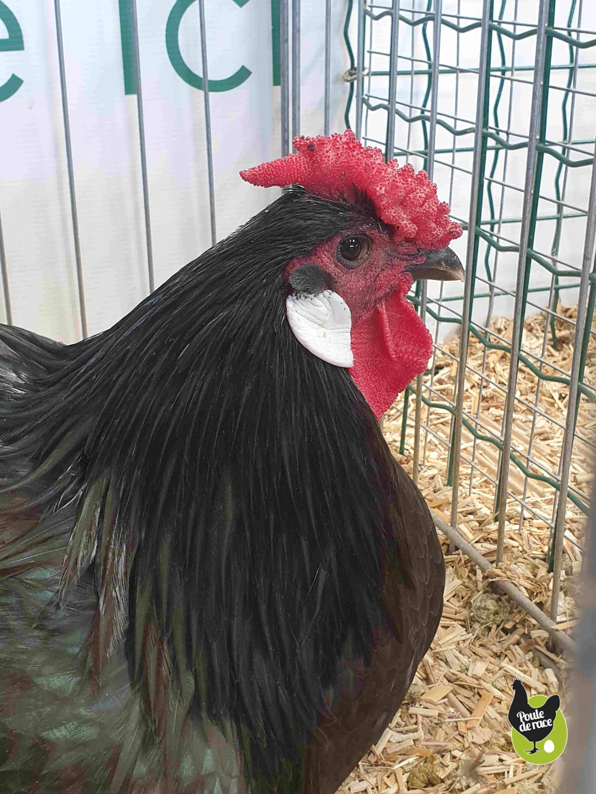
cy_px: 397
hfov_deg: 53.1
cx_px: 298
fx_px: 597
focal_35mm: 26
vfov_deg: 67.3
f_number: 2.4
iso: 200
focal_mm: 4.3
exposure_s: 1/50
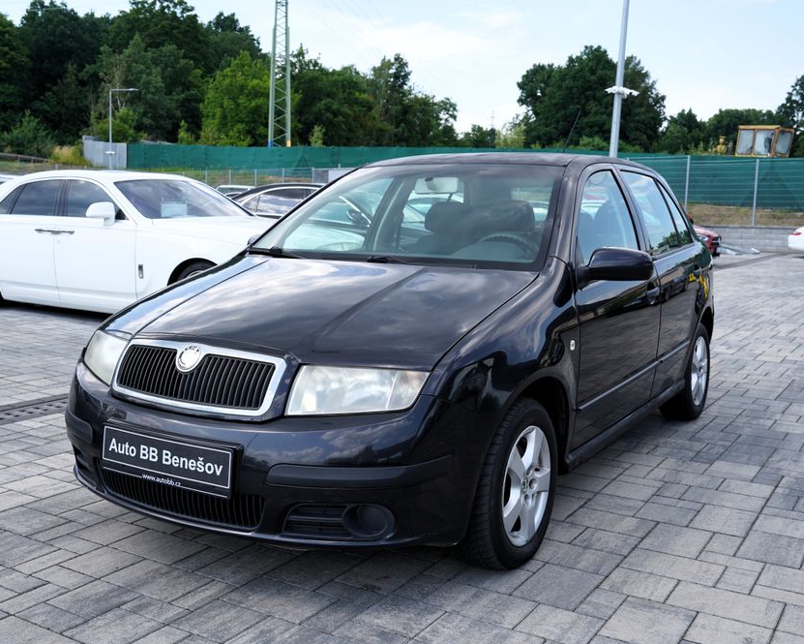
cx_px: 369
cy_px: 327
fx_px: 881
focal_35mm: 37
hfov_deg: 49.0
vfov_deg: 40.1
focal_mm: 32
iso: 100
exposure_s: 1/200
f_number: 6.3
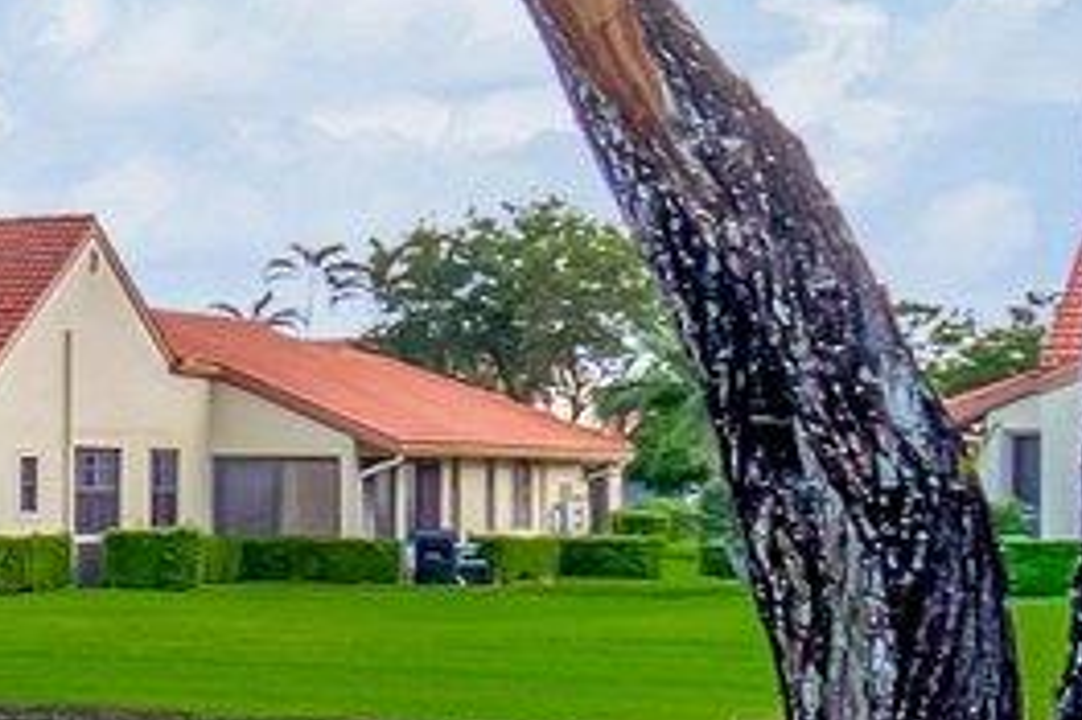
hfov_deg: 11.2
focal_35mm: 117
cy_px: 516
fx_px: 3514
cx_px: -2123
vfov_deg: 11.7
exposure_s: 1/640
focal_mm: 10
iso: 1000
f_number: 8
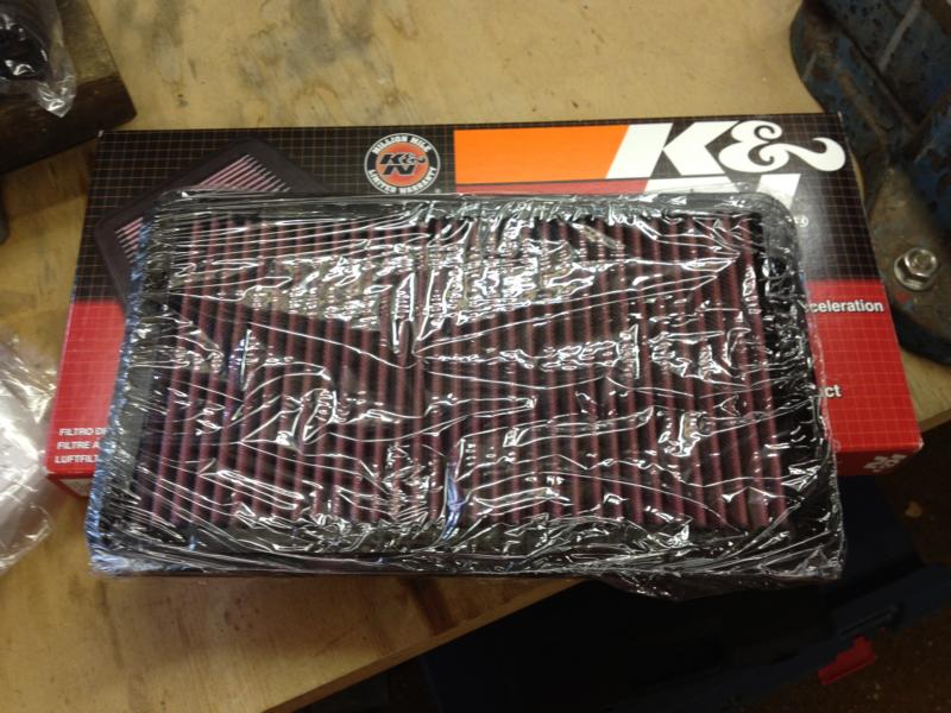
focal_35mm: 35
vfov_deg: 40.7
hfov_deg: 52.6
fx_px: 962
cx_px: 476
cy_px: 356
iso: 100
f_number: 2.4
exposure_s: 1/20
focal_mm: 4.28
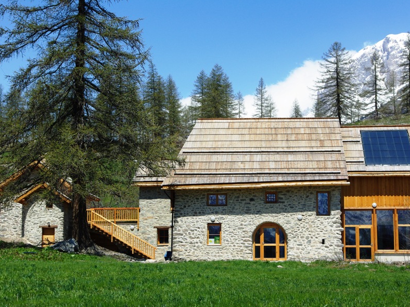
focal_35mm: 66
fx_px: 782
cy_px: 152
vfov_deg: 22.3
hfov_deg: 29.4
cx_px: 224
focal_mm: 40
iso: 100
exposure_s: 1/180
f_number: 11
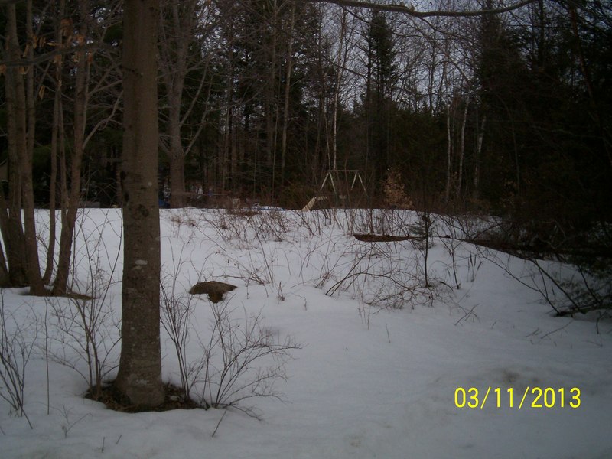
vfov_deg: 39.7
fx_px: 636
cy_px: 230
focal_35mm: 36
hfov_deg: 51.4
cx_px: 306
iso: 100
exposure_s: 1/1087
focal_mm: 5.9
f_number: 4.5
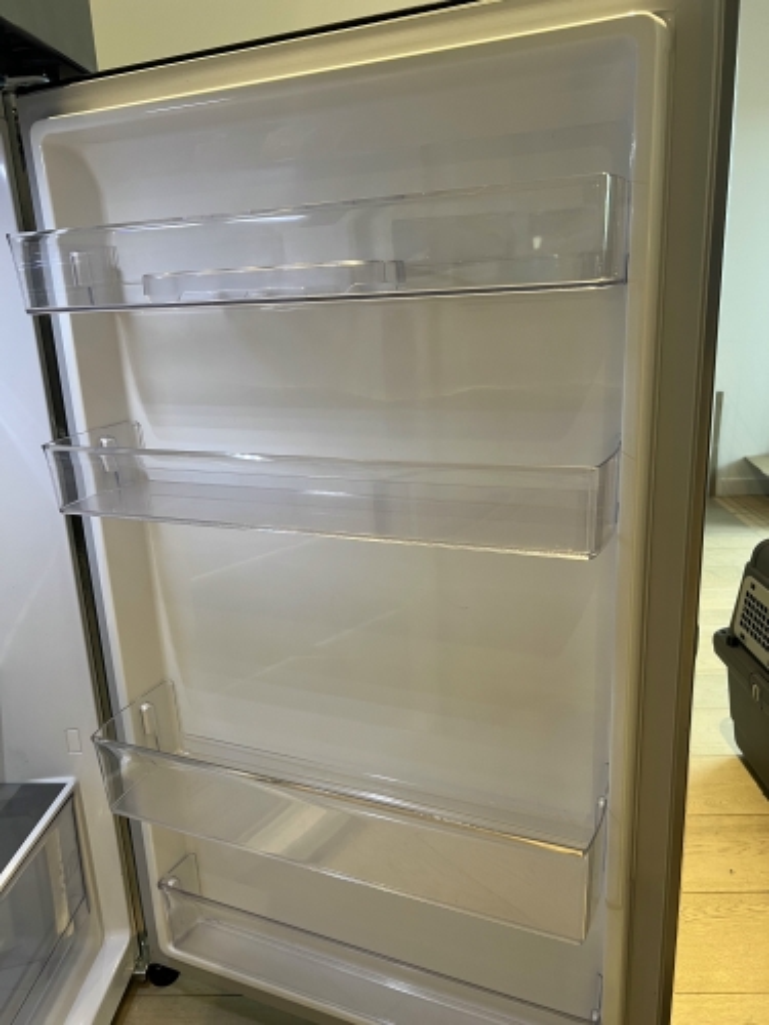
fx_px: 770
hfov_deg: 53.1
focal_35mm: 26
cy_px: 512
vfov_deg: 67.3
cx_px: 384
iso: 64
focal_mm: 5.7
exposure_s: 1/50
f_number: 1.5
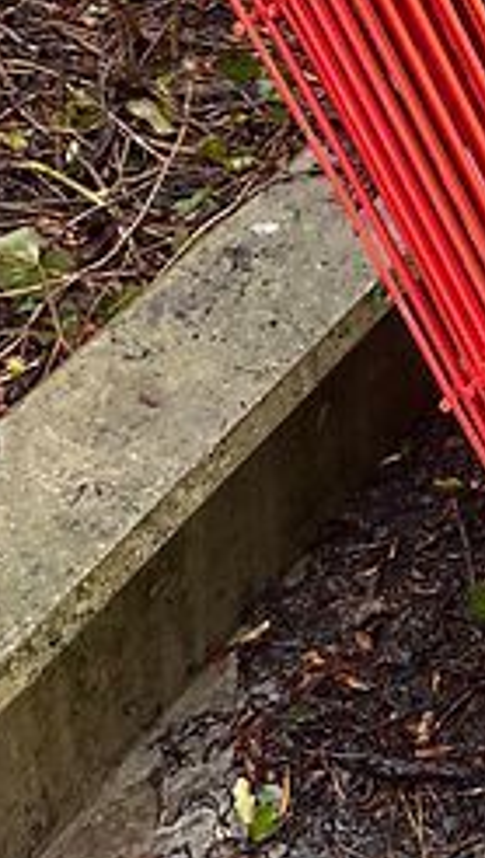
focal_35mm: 92
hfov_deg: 12.4
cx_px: 778
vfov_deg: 21.0
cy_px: -262
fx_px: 2096
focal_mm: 5.1
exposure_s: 1/121
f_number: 1.6
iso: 80
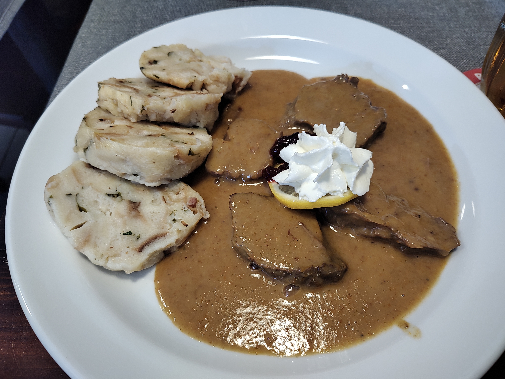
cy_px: 190
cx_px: 252
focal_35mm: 23
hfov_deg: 73.9
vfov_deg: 58.9
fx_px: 336
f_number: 1.8
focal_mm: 5.56
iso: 881
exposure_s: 1/50
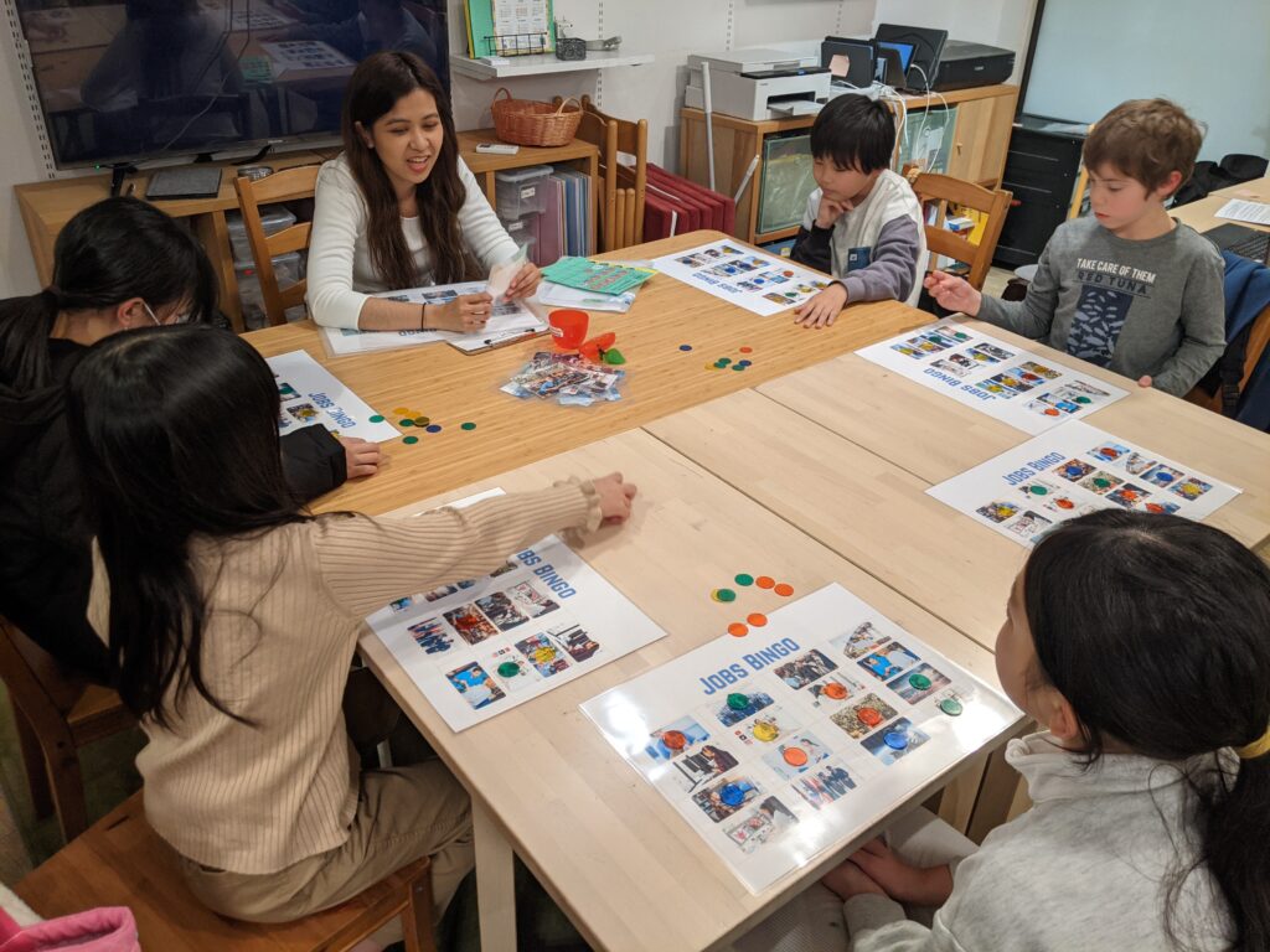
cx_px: 635
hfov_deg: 65.3
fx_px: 991
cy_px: 476
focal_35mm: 27
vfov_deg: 51.4
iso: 86
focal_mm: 4.44
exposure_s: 1/25
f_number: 1.8
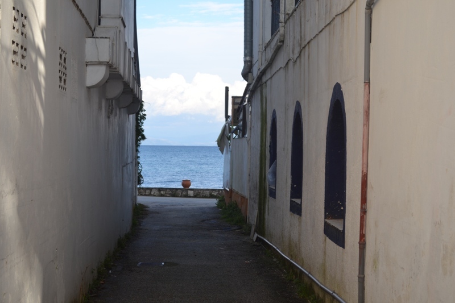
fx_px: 910
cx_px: 228
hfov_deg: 28.1
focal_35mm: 72
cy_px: 152
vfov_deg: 18.9
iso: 100
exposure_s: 1/200
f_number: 5.6
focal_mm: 48
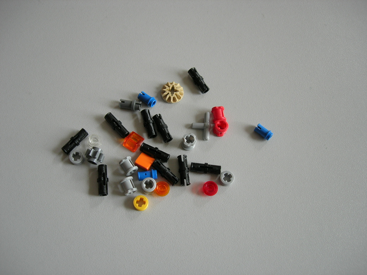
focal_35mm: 38
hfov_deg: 49.0
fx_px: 403
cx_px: 184
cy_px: 138
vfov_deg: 37.7
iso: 64
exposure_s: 1/25
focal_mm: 7.8
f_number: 2.8
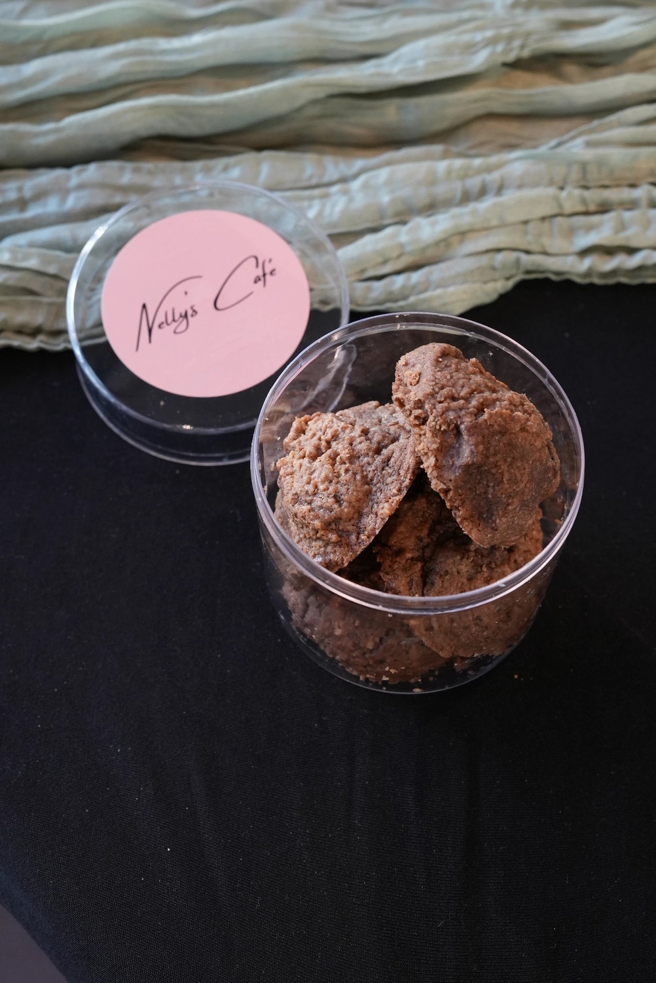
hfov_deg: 27.0
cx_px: 328
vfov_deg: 39.6
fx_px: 1365
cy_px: 492
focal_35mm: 50
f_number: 7.1
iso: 4000
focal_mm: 50
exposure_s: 1/200
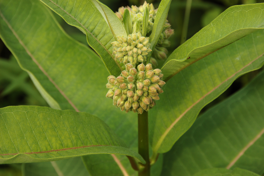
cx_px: 132
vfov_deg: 4.6
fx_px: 2198
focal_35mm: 300
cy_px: 88
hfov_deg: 6.9
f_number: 11
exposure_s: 1/100
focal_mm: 200
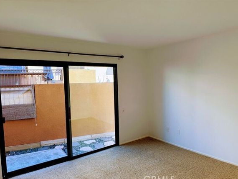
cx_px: 118
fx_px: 172
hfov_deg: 69.4
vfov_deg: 54.9
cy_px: 92
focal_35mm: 25
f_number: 1.78
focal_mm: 6.76
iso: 125
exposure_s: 1/231
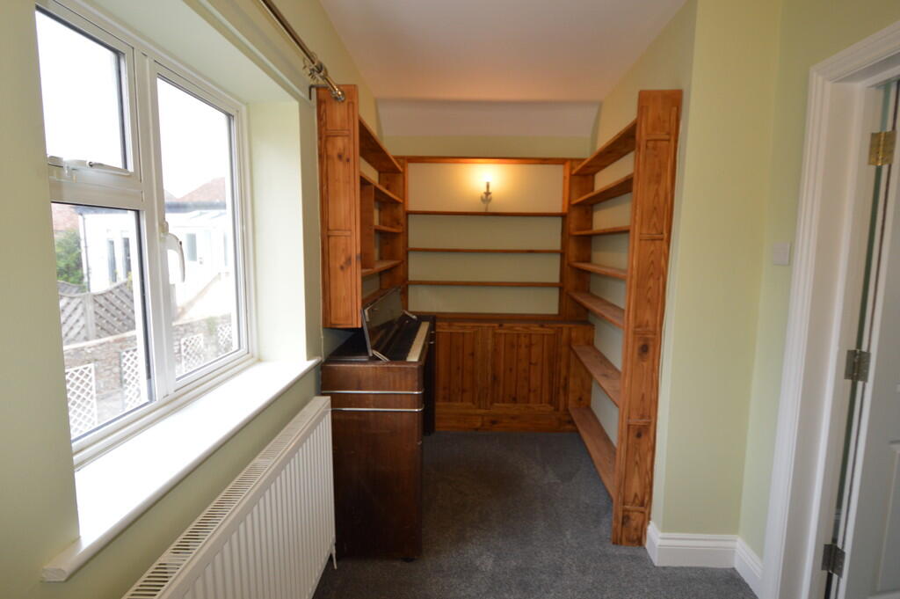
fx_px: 412
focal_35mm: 16
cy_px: 300
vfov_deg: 72.0
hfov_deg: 95.0
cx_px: 450
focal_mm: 11
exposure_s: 1/80
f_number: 4
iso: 400
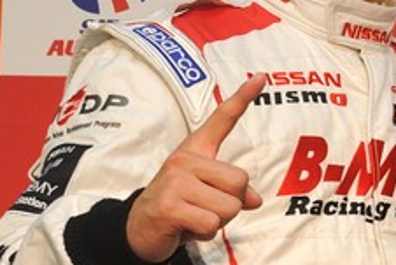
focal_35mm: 153
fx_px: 1684
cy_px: 61
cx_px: 601
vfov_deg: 9.0
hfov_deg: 12.7
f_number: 9.5
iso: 1600
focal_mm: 48
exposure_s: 1/60
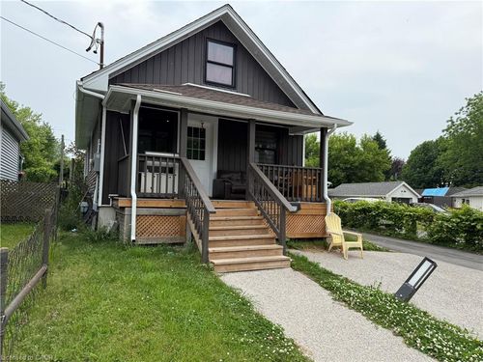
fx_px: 335
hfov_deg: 71.6
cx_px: 242
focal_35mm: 24
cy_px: 181
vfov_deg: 56.8
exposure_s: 1/3021
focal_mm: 6.76
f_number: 1.78
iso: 80
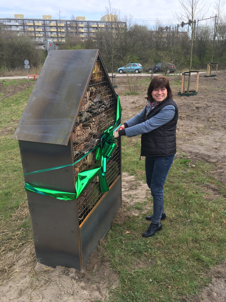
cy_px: 151
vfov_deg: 61.7
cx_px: 113
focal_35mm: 29
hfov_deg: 48.2
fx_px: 252
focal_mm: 4.15
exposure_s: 1/319
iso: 25
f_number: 2.2
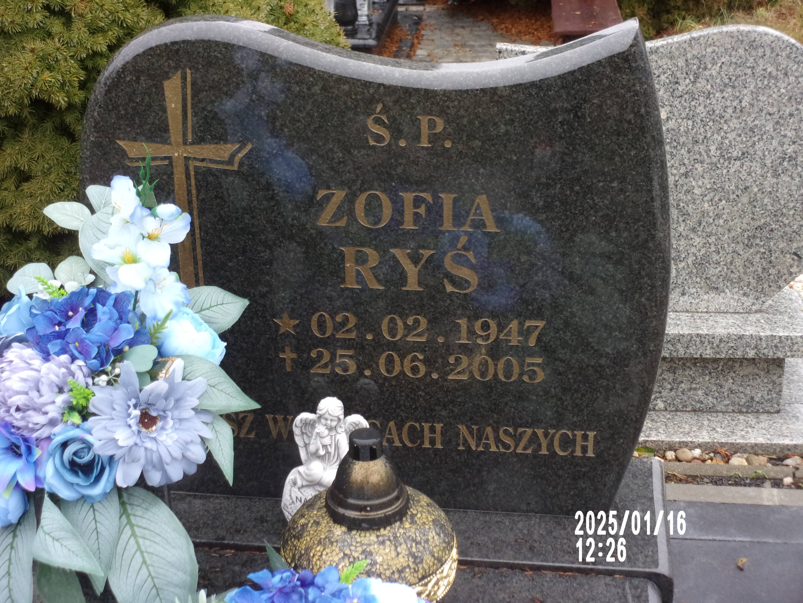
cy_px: 302
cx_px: 402
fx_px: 1485
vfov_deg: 22.9
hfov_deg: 30.3
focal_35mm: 64
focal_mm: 11.5
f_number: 5.2
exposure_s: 1/34
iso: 167
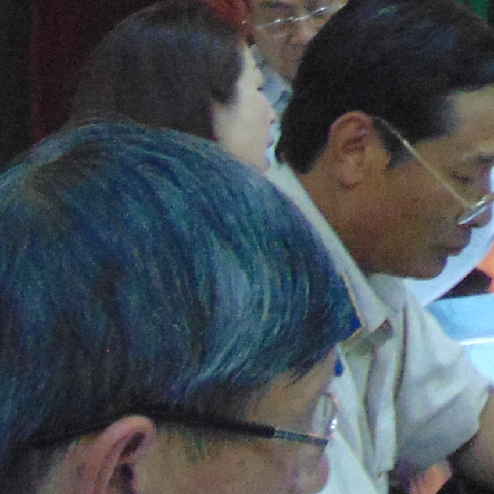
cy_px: -305
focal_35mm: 134
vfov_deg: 12.2
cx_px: 882
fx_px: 2164
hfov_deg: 12.0
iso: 400
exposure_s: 1/30
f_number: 3
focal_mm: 4.5
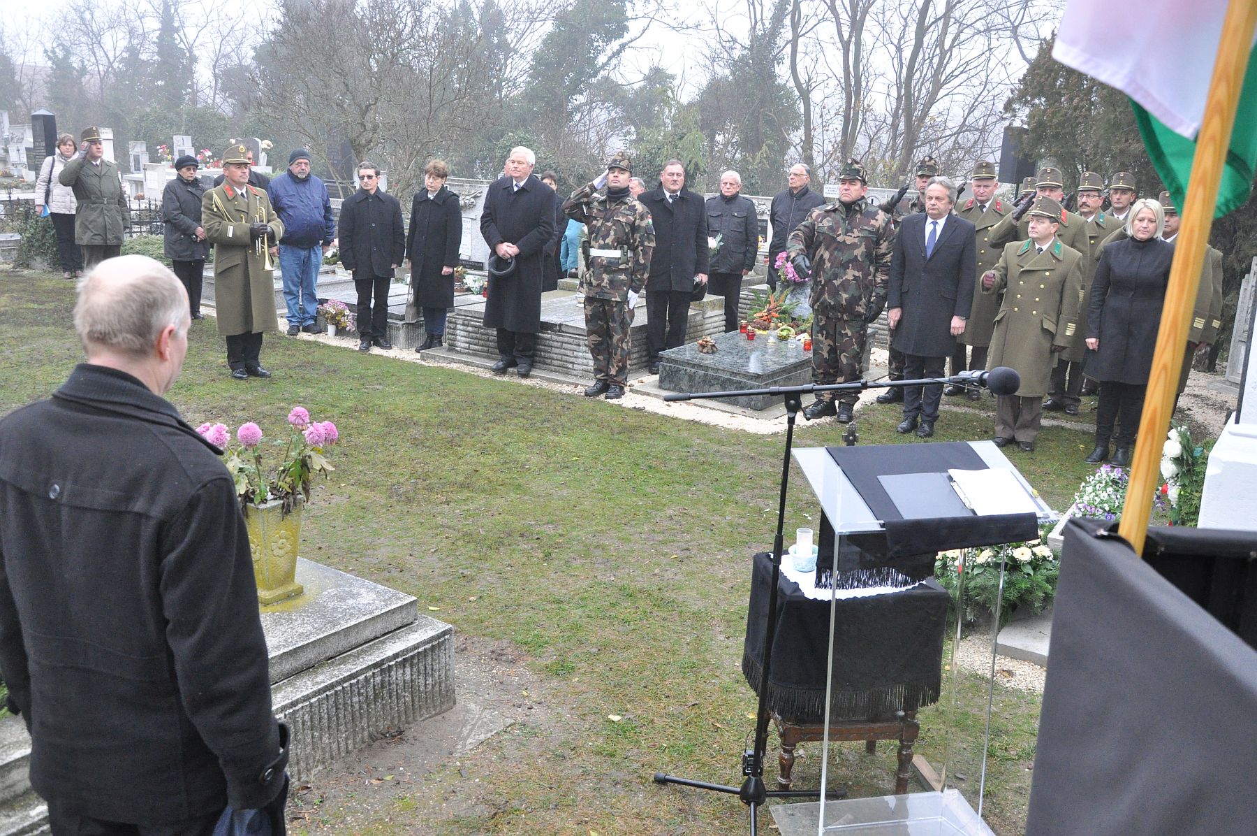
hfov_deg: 59.5
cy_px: 418
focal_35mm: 32
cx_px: 628
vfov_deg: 41.6
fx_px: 1099
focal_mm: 21
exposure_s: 1/250
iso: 1600
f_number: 6.3
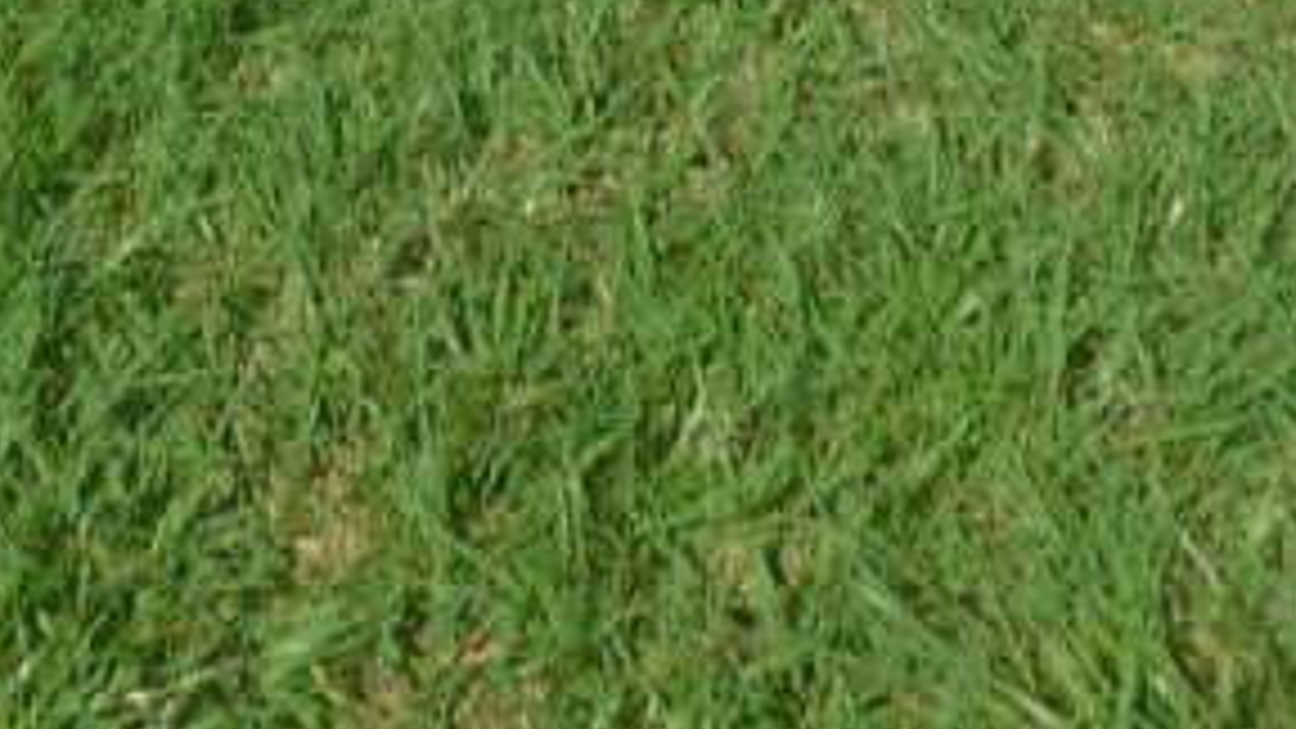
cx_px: 238
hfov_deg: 15.3
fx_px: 4777
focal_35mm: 139
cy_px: -1863
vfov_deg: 7.2
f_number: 6
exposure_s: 1/500
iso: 125
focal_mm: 4
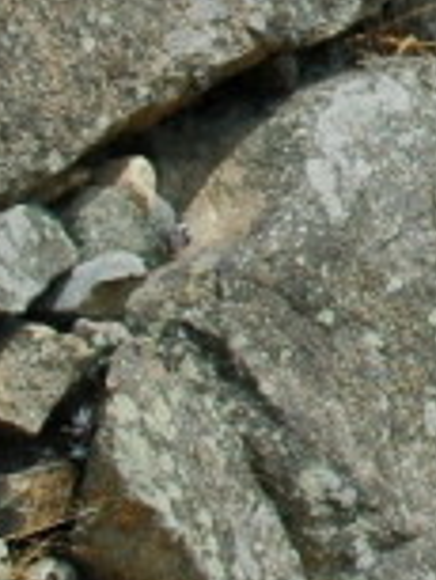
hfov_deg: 6.4
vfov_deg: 9.1
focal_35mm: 212
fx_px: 3555
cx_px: 1335
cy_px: -282
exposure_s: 1/250
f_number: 10
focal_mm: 22
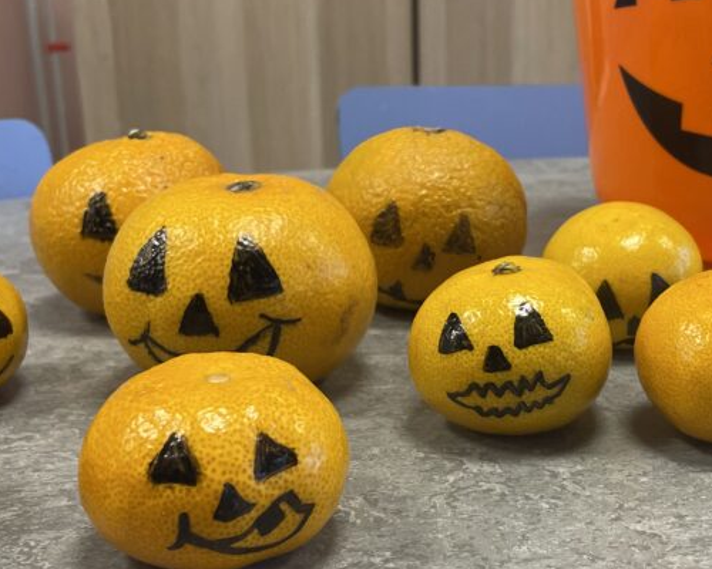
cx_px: 470
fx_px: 1096
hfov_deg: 35.7
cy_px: 323
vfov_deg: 29.1
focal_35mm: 52
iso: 125
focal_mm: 4.2
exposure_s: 1/100
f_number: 1.6
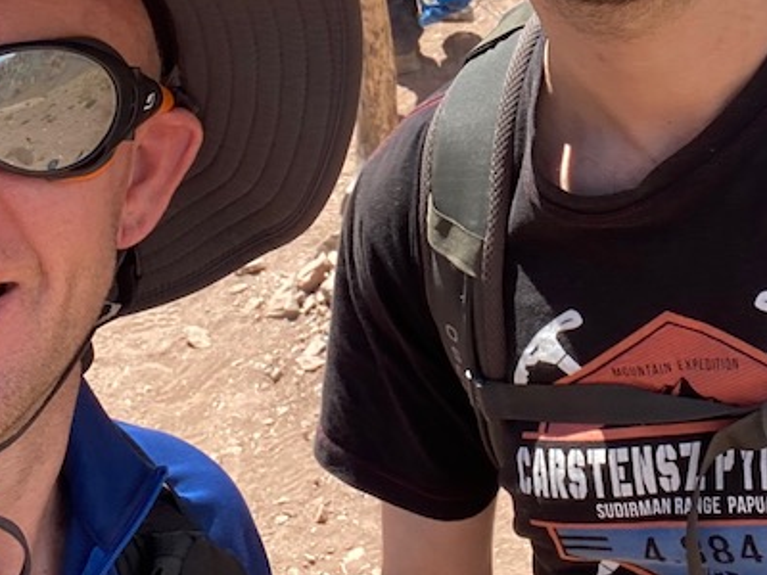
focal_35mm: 69
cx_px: 541
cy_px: 0
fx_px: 1529
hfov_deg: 27.9
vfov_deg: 20.6
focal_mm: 2.71
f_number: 2.2
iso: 25
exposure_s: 1/336
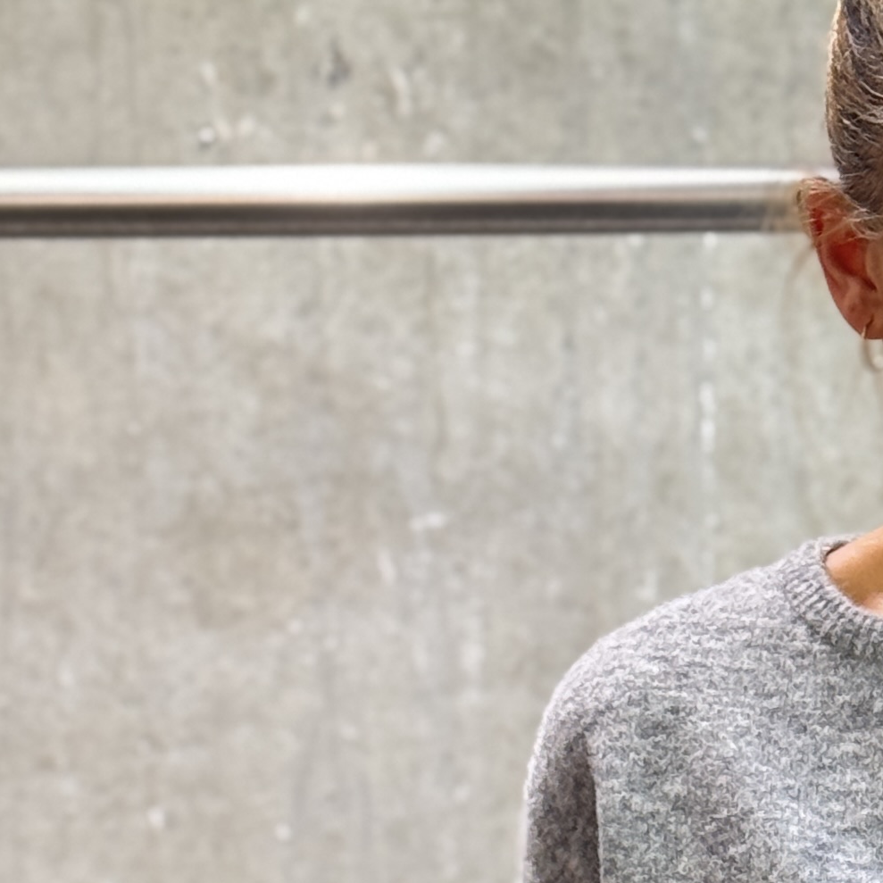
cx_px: 948
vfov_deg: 10.0
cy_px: 1057
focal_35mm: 173
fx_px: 4993
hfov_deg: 10.0
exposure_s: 1/50
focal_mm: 6.76
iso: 80
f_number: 1.78
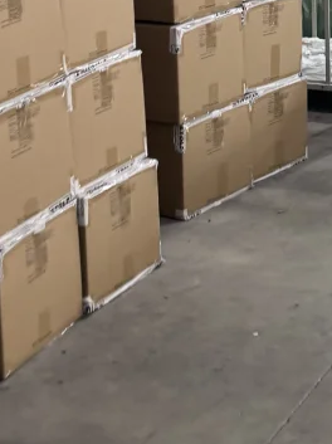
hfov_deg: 14.7
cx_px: 352
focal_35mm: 98
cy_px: -3
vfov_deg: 19.5
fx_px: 1255
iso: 160
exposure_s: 1/50
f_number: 1.78
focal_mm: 6.76
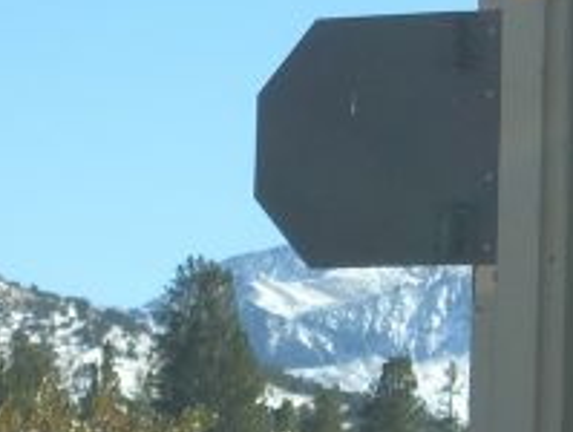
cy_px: 75
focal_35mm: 366
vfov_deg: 4.1
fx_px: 6069
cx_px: 406
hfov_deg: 5.4
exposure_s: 1/250
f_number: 5.2
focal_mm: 18.6
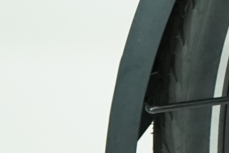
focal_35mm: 279
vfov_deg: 4.8
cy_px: -258
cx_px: 633
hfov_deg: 6.8
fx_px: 1775
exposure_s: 1/200
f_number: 5
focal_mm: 41
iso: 2000
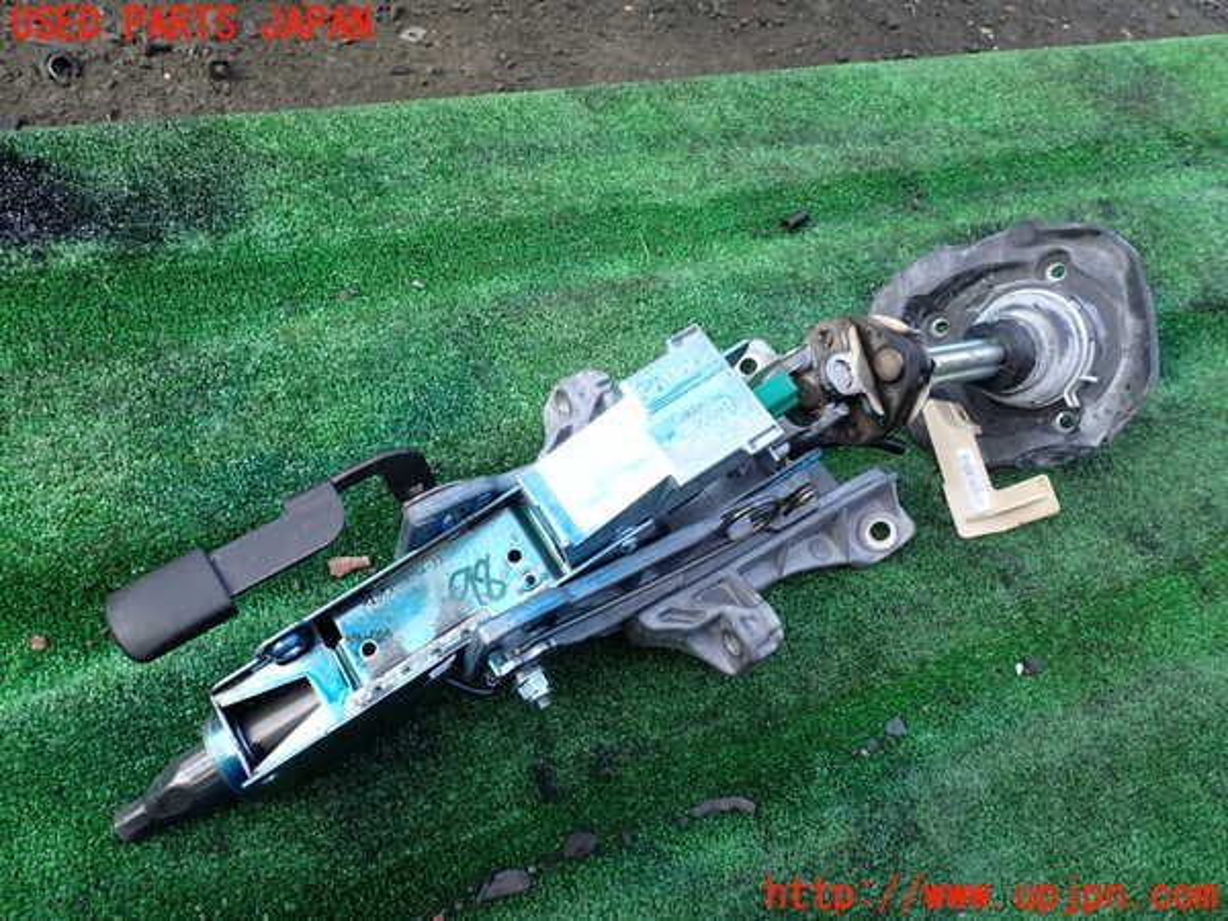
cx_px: 614
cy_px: 460
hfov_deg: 69.4
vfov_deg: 54.9
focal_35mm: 25
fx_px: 887
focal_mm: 4.5
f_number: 2.8
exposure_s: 1/125
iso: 100
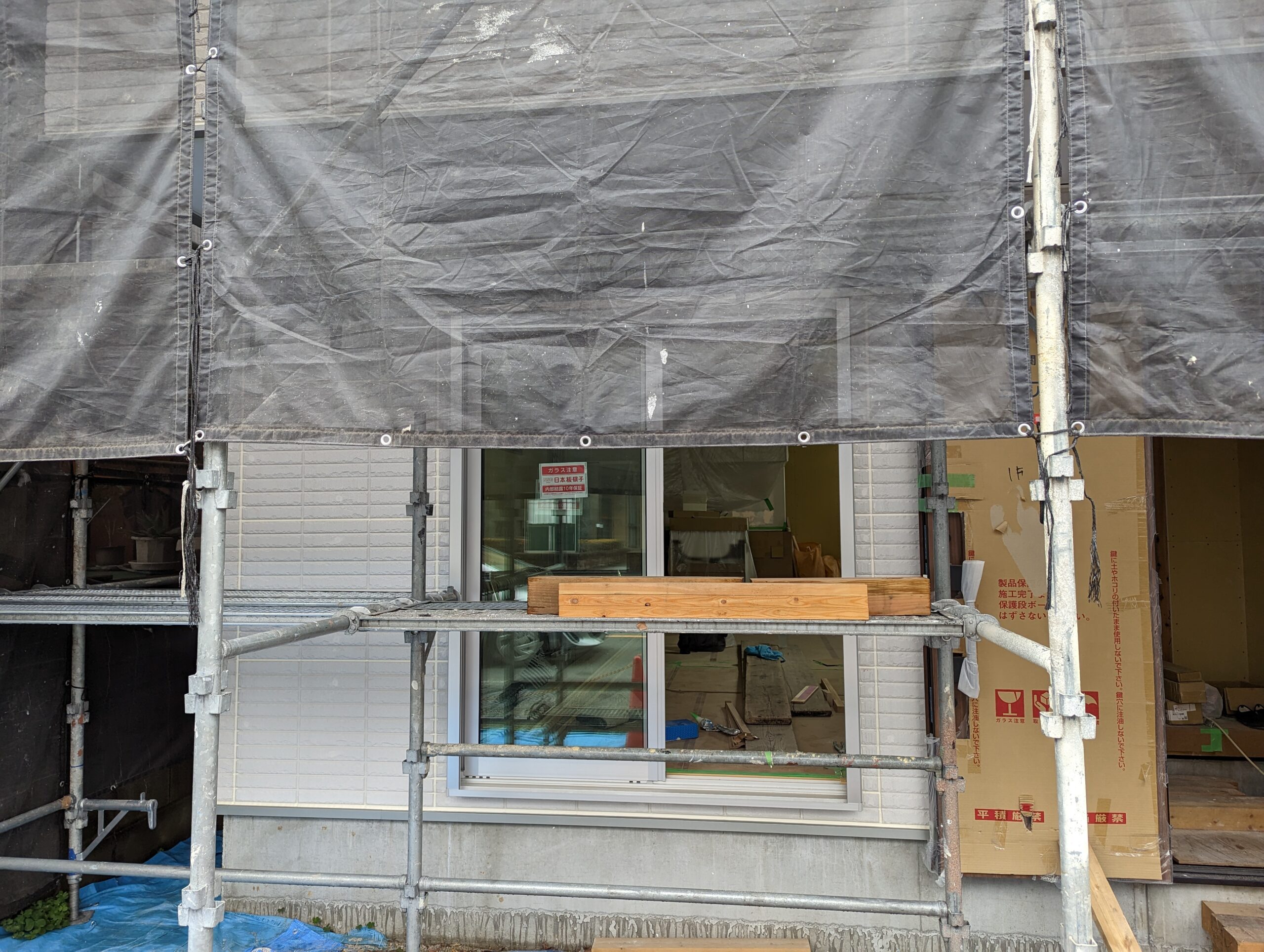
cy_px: 476
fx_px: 878
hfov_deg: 71.5
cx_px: 632
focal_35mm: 24
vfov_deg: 56.9
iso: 75
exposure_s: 1/150
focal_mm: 6.81
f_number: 1.85
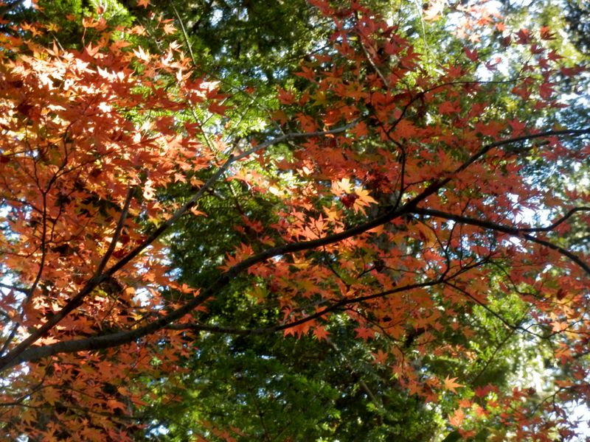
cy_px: 221
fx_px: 3375
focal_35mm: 198
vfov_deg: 7.5
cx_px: 295
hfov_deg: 10.0
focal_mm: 35.1
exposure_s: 1/160
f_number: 5.8
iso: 800
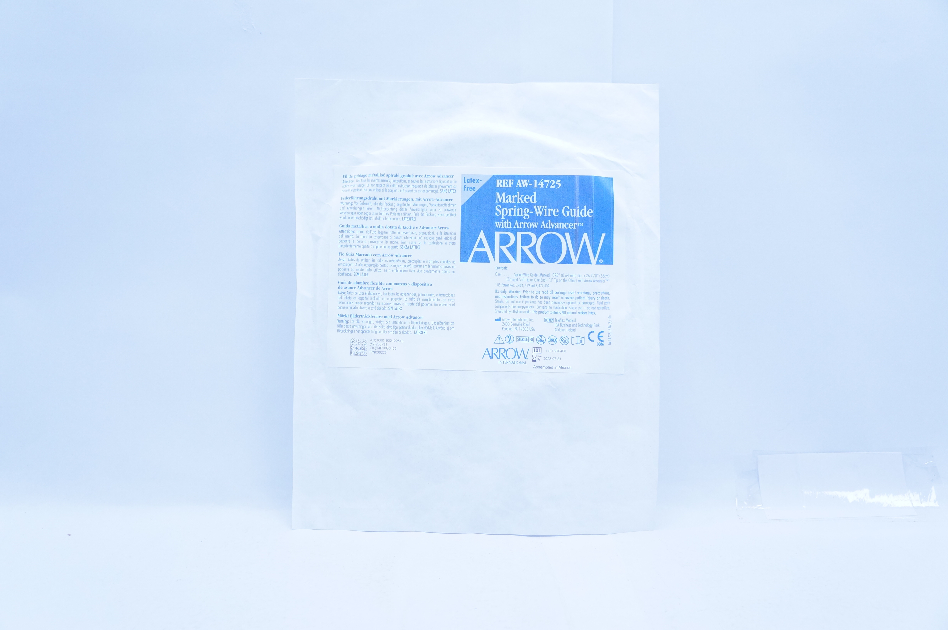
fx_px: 868
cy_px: 315
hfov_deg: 57.3
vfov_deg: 39.9
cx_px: 474
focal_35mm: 33
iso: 800
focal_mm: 22
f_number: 4.5
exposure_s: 1/200
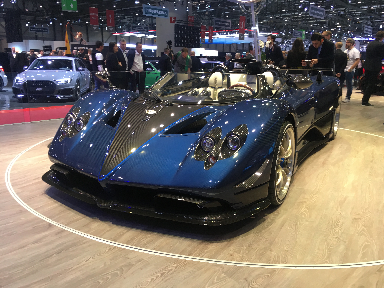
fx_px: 322
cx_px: 192
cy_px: 144
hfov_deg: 61.7
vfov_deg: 48.2
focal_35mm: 29
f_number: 2.2
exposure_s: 1/33
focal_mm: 4.15
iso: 64
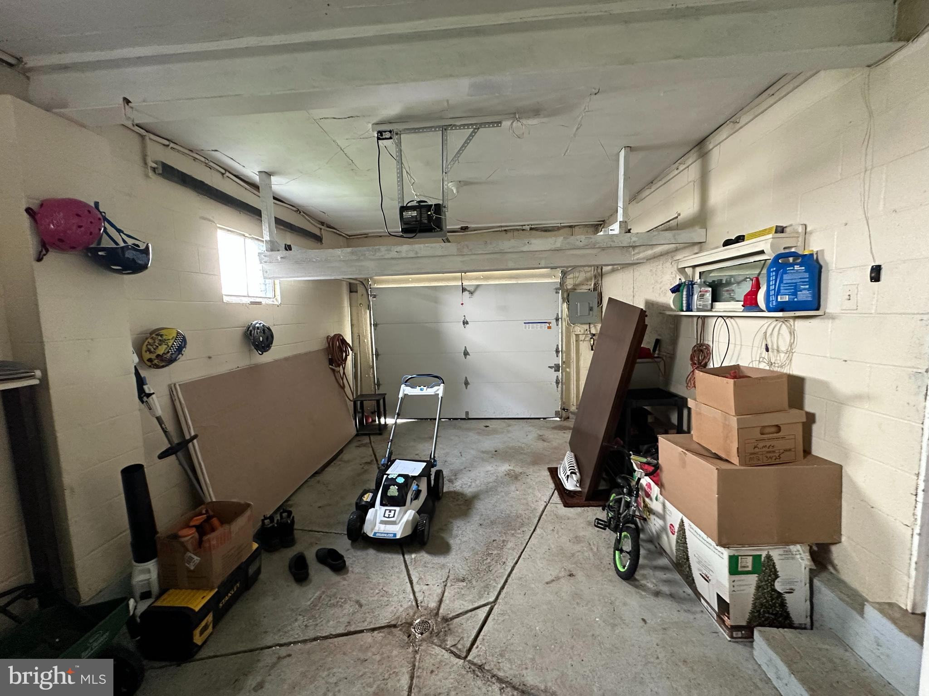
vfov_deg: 85.7
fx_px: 376
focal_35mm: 14
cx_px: 464
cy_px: 348
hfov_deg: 102.1
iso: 500
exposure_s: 1/60
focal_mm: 2.22
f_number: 2.2
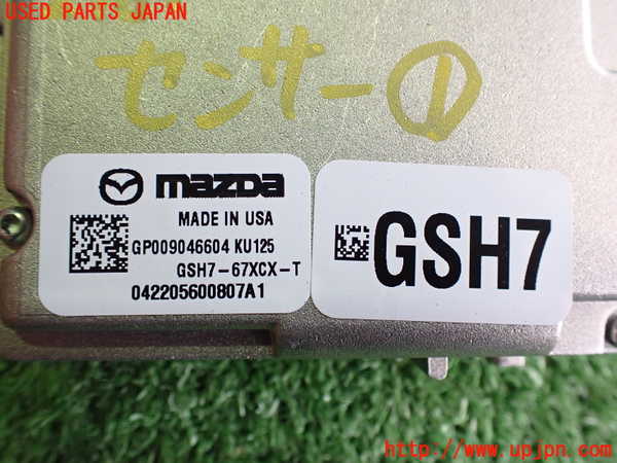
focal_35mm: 30
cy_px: 232
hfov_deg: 60.0
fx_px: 535
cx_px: 308
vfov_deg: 46.8
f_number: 2.3
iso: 500
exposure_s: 1/125
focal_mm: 5.4
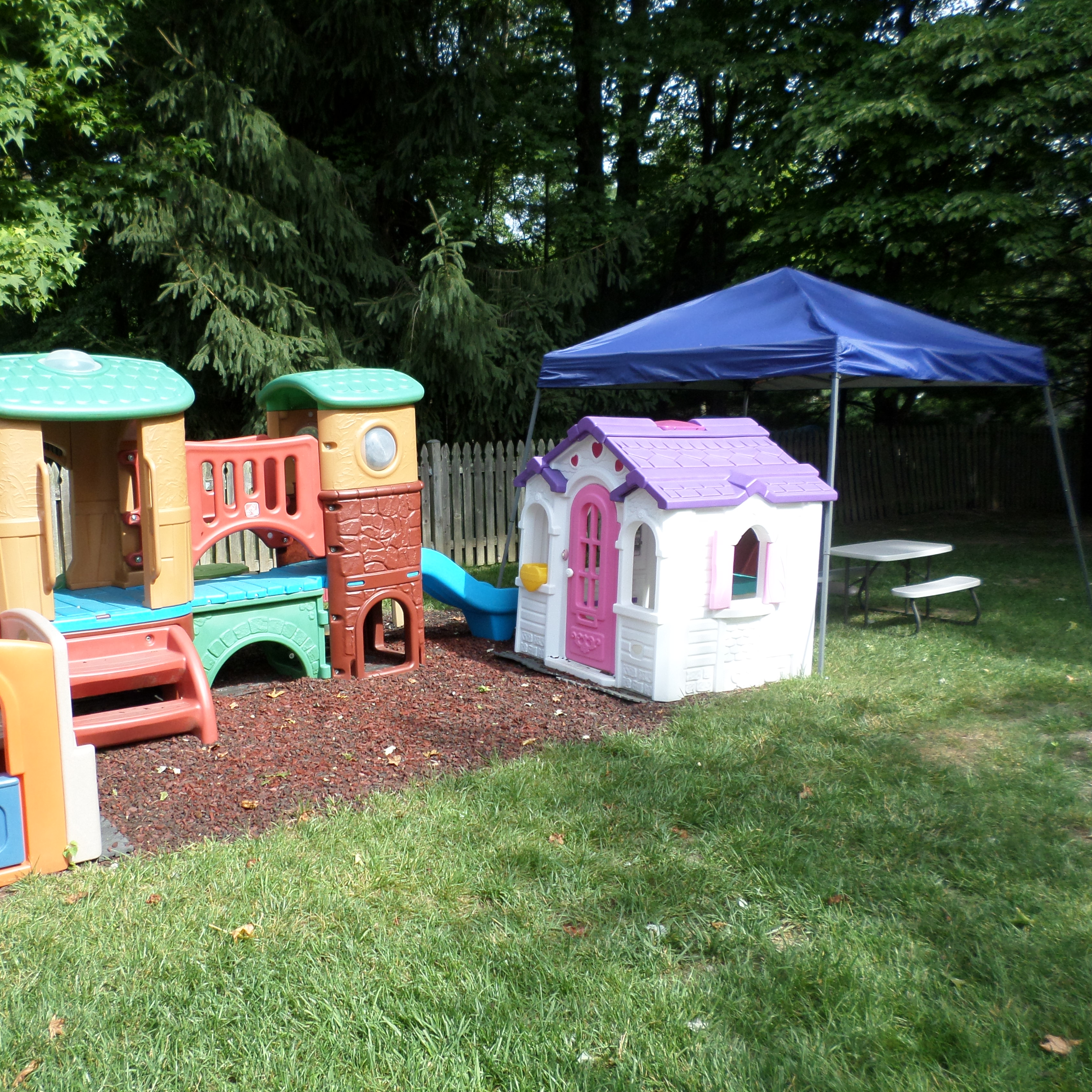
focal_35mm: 30
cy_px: 540
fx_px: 1071
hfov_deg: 53.1
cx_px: 378
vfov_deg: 54.0
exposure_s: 1/350
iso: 80
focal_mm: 4.5
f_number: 2.5
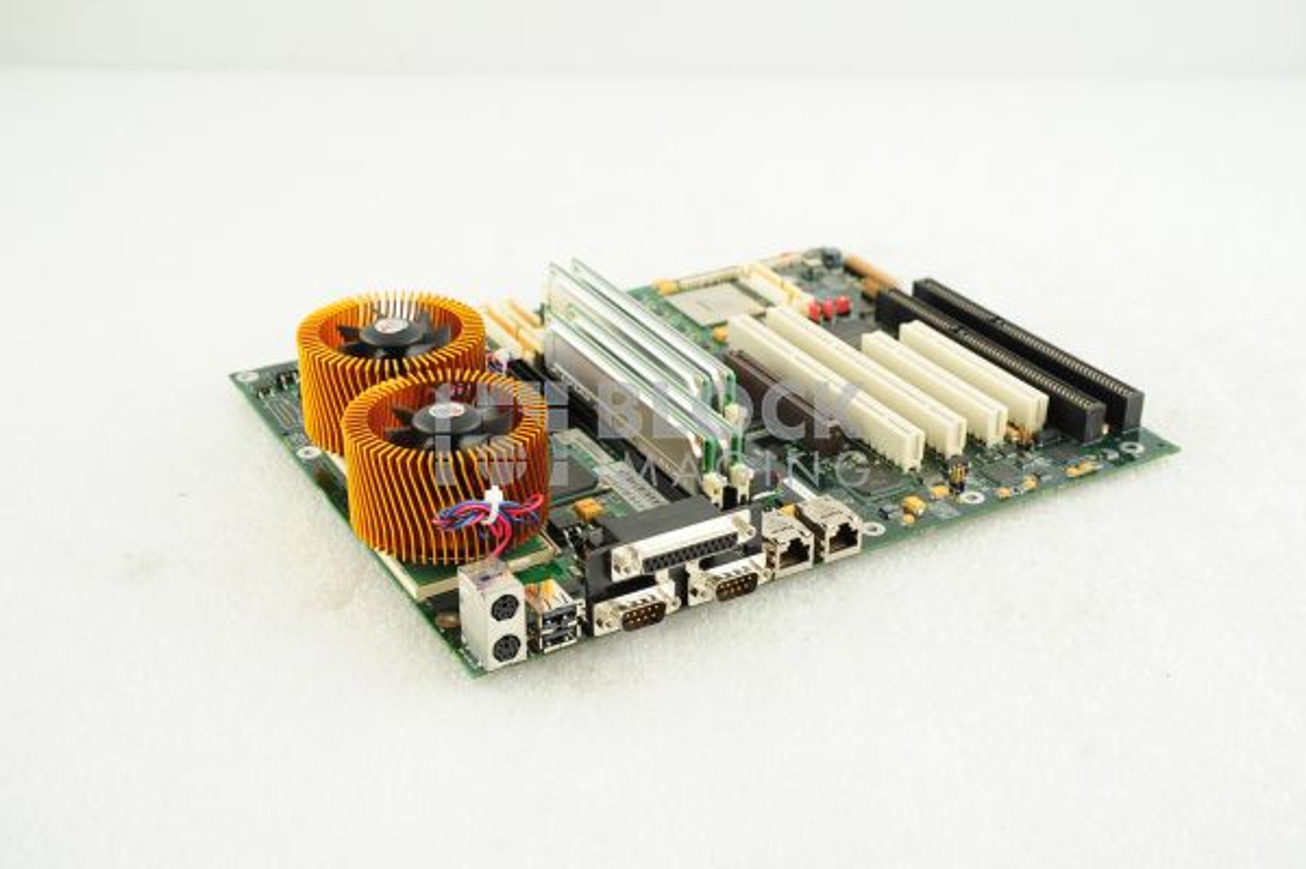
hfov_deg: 38.2
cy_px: 434
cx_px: 653
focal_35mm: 52
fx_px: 1885
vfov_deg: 25.9
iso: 1600
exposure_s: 1/125
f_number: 9
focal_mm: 52
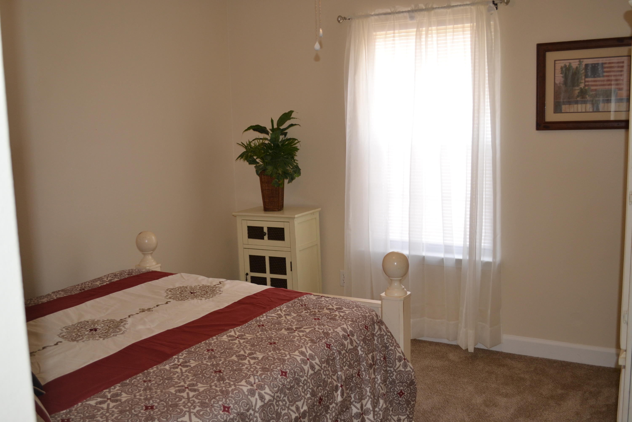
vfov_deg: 36.9
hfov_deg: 53.1
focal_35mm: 36
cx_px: 316
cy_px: 211
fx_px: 632
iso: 400
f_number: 4
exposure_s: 1/80
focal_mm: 24
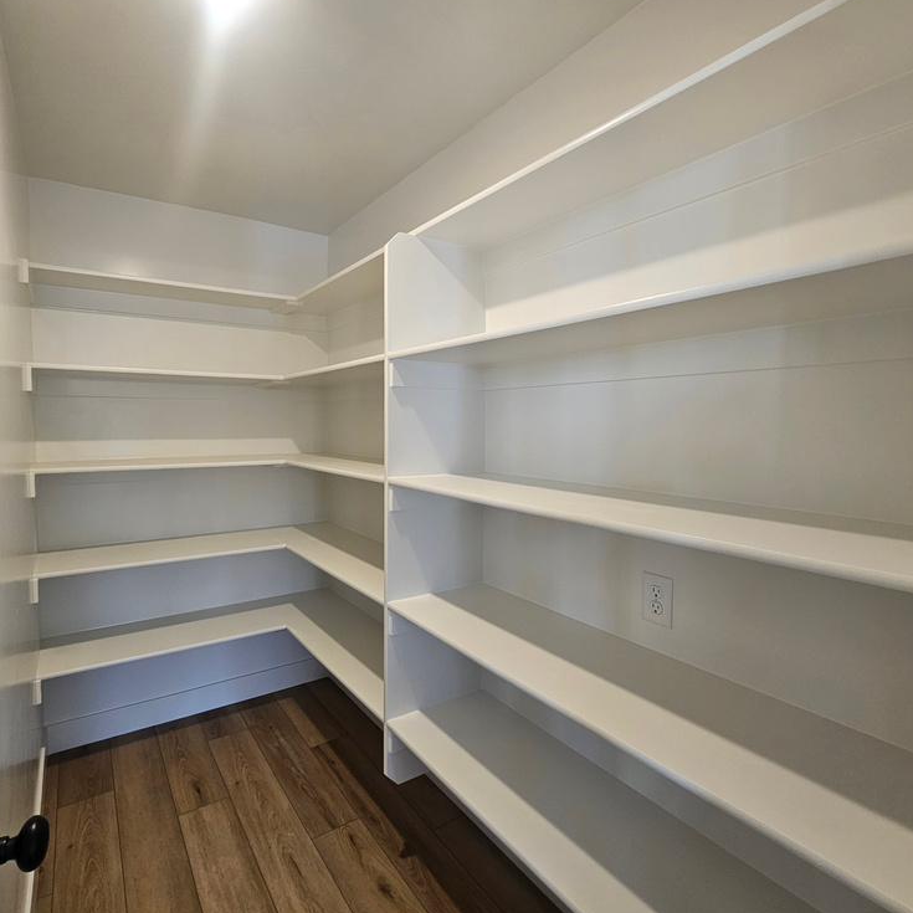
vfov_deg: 87.4
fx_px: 477
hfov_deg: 86.8
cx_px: 388
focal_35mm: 16
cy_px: 441
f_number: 2.2
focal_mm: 2.2
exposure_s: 1/60
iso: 125
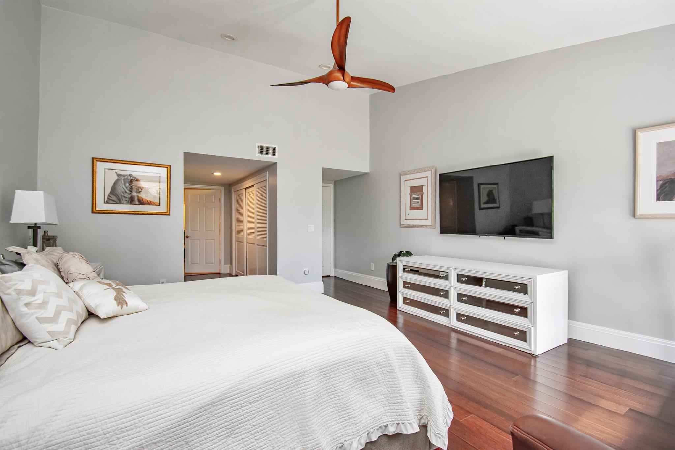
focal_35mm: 15
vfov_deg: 77.3
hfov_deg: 100.4
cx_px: 338
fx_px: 281
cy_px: 225
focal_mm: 10
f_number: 5.6
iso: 800
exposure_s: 1/125
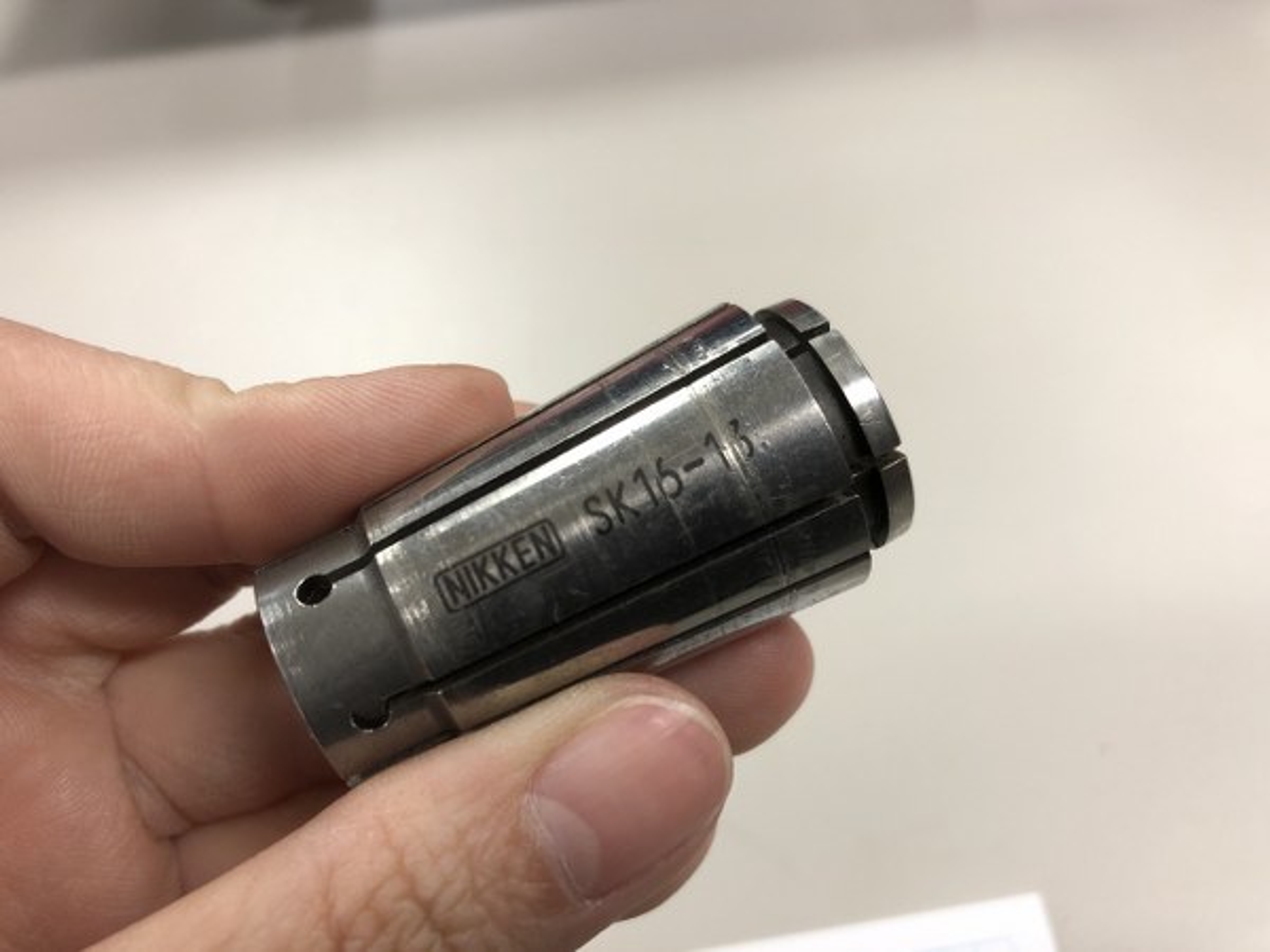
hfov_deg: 63.4
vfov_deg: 49.7
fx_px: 1027
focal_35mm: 28
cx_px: 635
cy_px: 476
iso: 32
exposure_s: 1/25
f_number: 1.8
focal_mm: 3.99
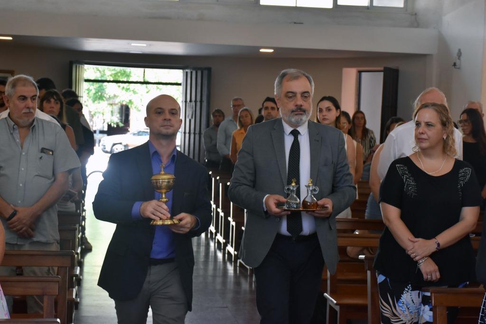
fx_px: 911
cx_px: 243
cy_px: 162
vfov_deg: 20.2
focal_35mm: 68
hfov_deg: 29.9
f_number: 7.1
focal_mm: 45
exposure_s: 1/200
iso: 1600
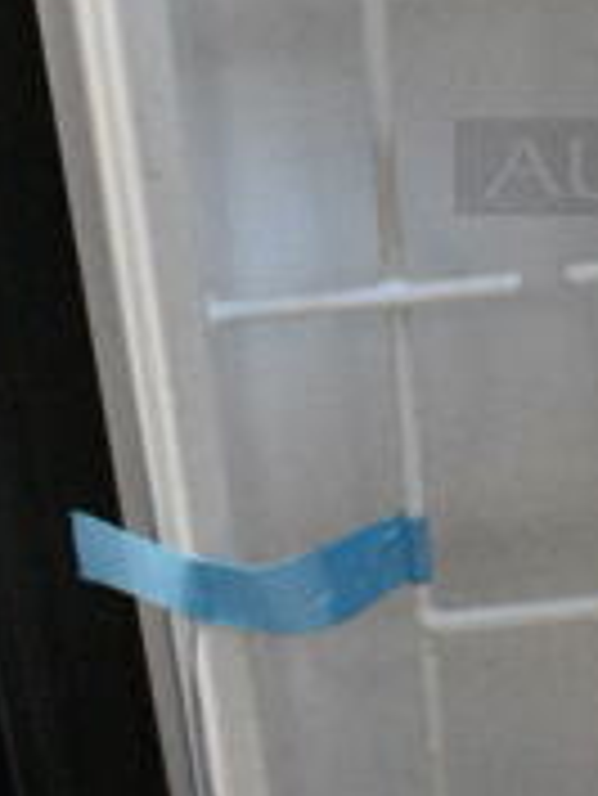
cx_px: 958
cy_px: -20
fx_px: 3083
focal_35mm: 134
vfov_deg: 14.5
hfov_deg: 10.6
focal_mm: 18
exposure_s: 1/200
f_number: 7.1
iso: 6400
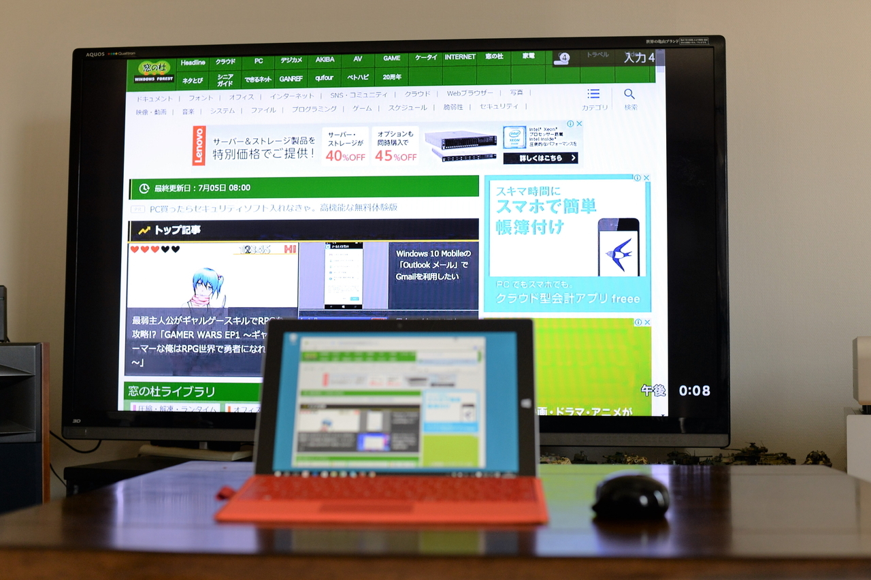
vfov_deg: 27.0
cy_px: 290
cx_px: 436
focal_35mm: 50
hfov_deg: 39.6
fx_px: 1209
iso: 1600
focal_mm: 50
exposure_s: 1/100
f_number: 5
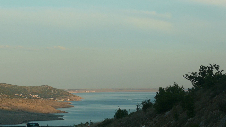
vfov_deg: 9.3
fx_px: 785
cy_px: 77
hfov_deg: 16.4
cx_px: 120
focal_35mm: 131
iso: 100
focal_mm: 22.5
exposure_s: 1/250
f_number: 5.6
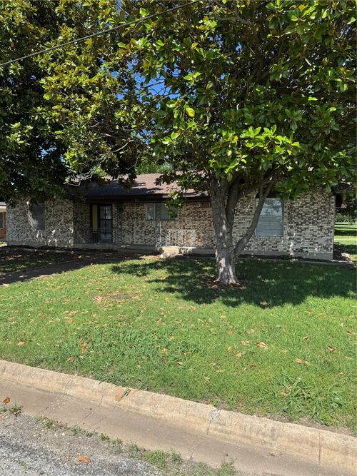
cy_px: 238
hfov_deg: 56.8
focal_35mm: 24
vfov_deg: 71.6
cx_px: 178
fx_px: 330
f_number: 1.78
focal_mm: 6.76
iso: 80
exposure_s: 1/2331
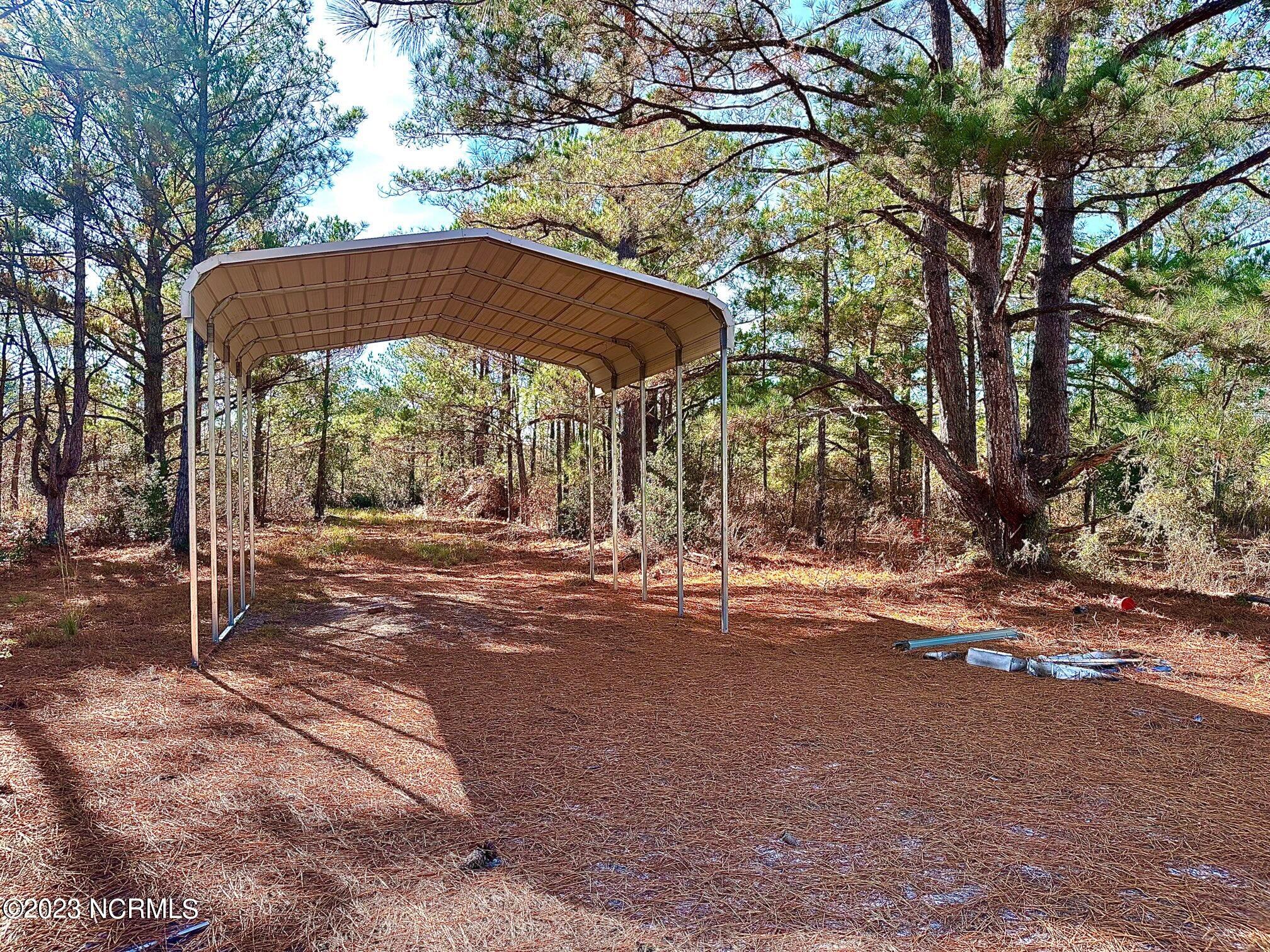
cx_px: 635
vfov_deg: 56.8
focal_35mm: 24
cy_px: 476
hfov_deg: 71.6
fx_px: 881
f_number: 1.78
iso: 80
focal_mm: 6.86
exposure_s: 1/729
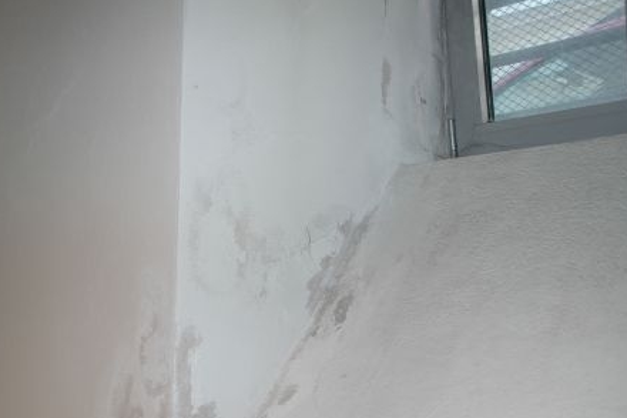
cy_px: 255
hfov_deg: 43.6
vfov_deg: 29.7
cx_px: 282
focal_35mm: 45
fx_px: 783
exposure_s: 1/60
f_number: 4
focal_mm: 24
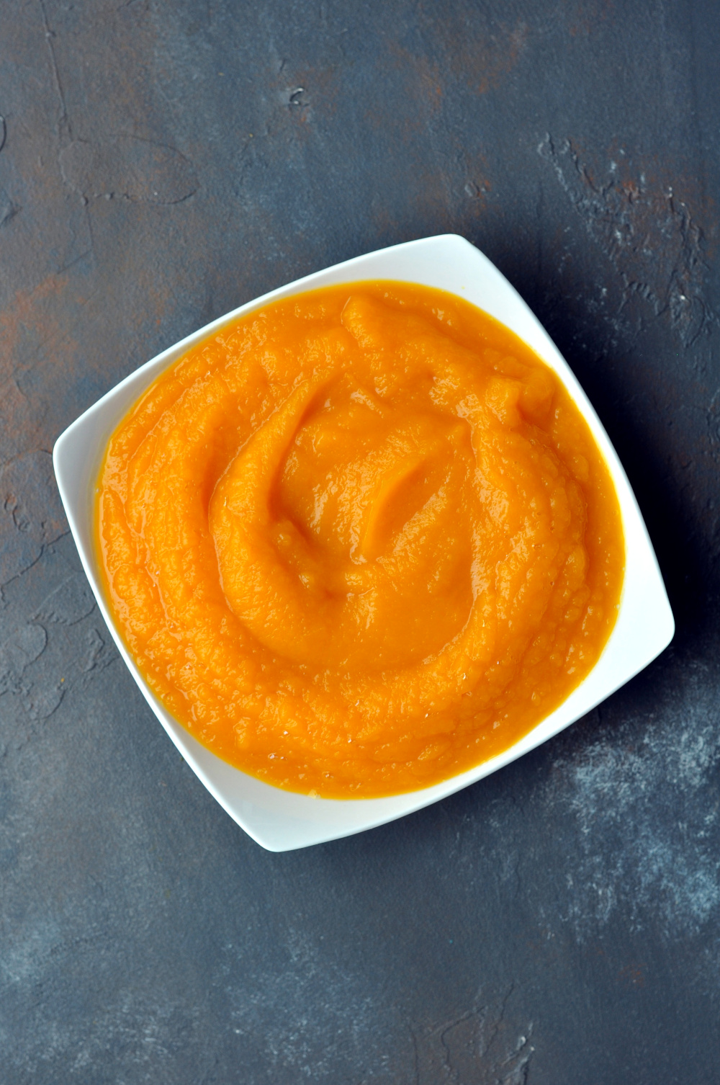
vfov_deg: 27.0
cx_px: 360
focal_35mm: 75
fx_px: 2256
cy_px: 542
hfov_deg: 18.1
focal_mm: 50
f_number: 6.3
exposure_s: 1/100
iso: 200
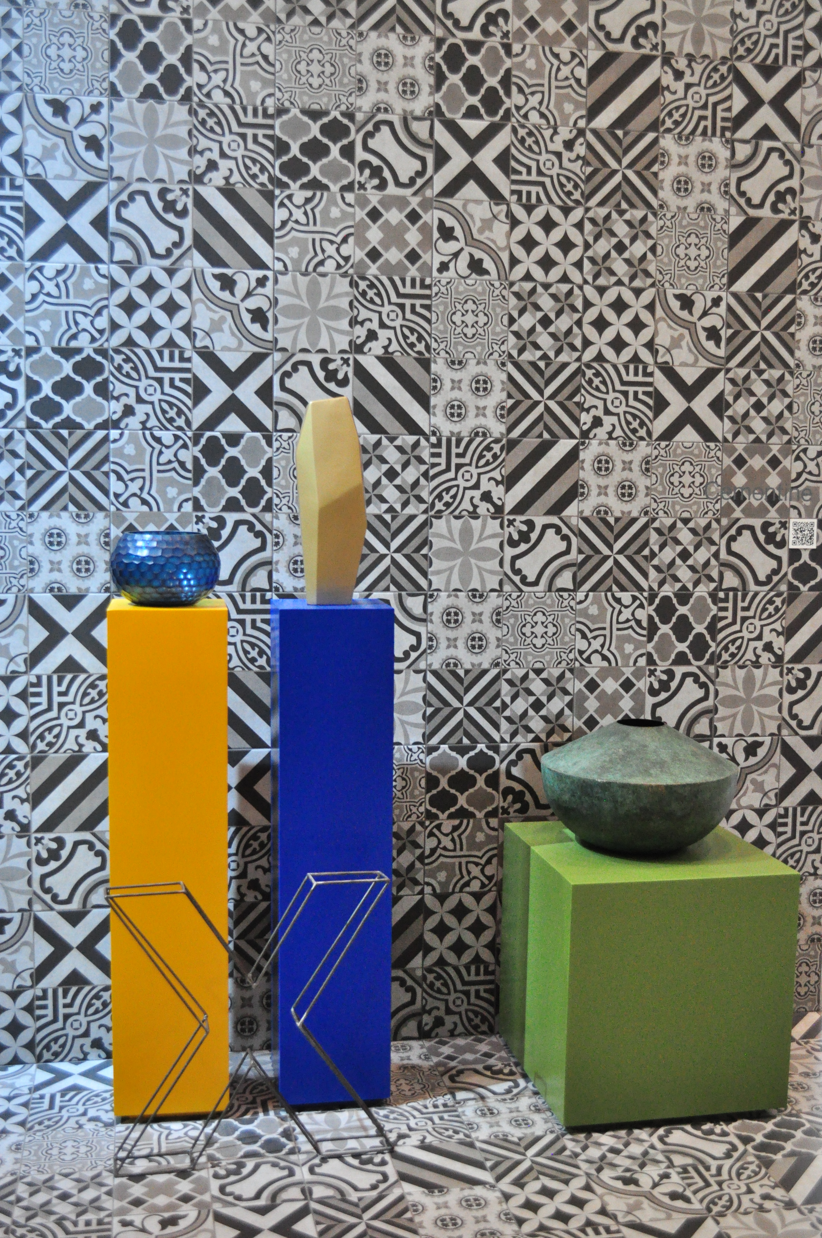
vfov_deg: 49.6
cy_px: 619
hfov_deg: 34.1
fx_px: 1339
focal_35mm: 39
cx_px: 411
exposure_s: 1/125
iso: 2000
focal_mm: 26
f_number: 4.2
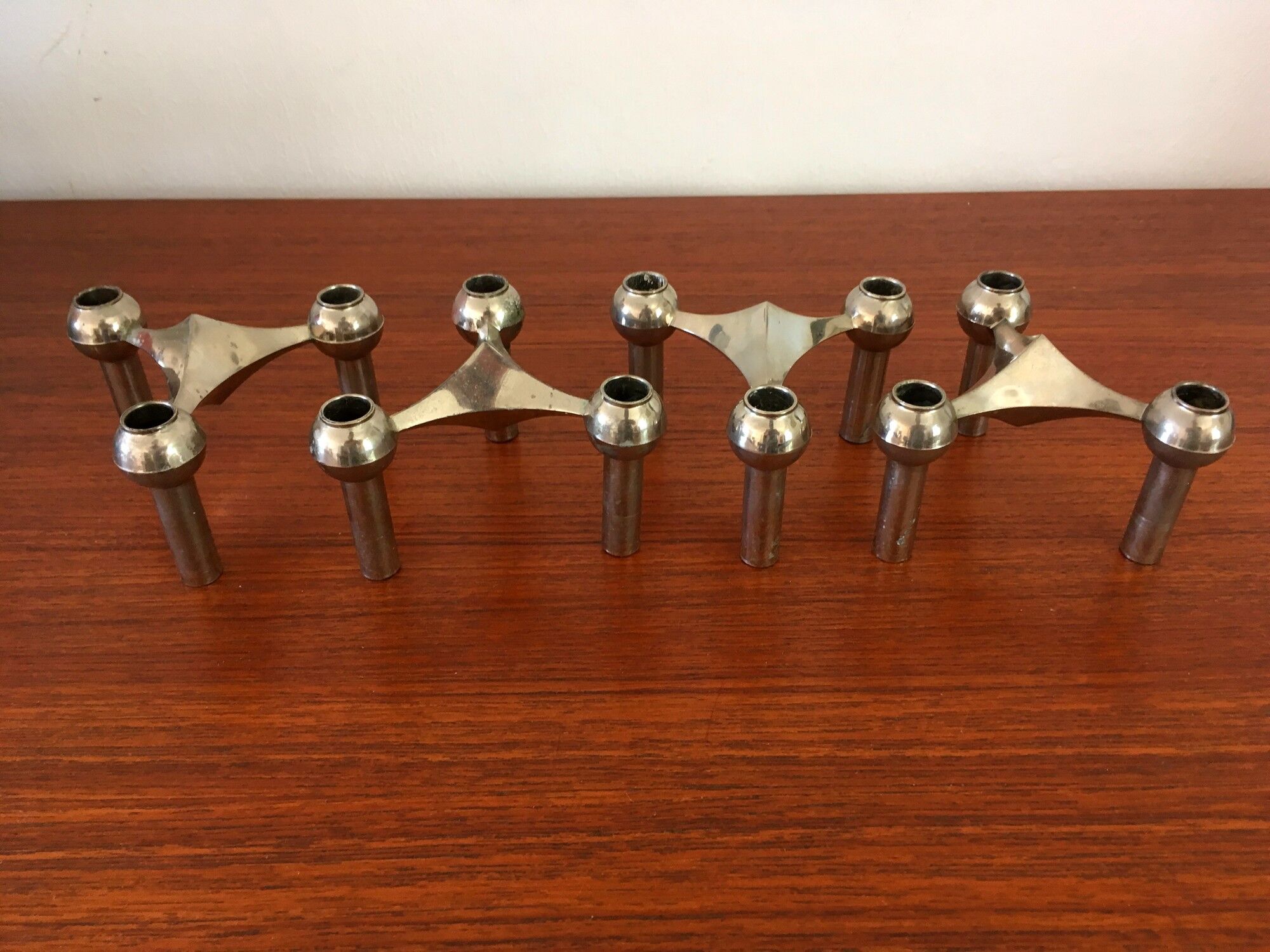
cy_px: 476
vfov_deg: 48.2
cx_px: 635
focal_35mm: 29
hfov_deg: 61.7
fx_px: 1064
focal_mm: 4.15
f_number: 2.2
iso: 100
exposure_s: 1/33
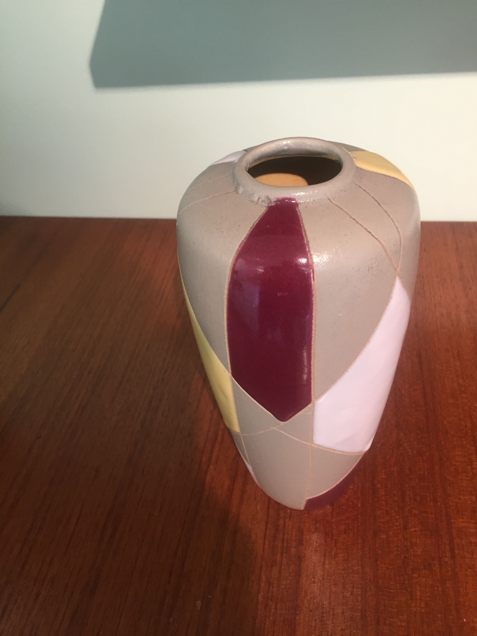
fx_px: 533
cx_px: 238
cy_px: 318
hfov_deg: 48.2
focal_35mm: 29
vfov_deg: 61.7
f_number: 2.2
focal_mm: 4.15
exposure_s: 1/33
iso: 125
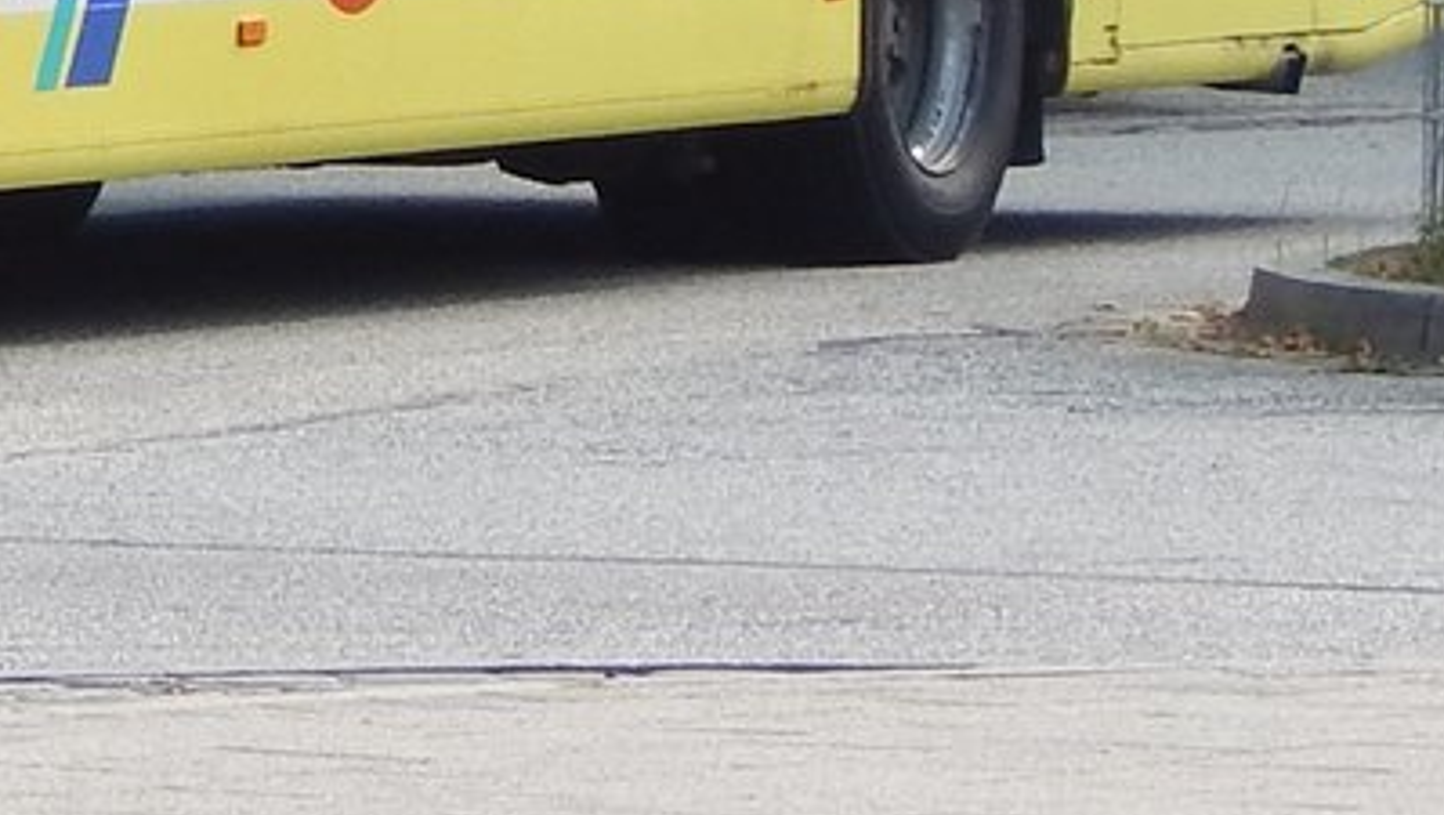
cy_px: -657
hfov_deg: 5.7
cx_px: -554
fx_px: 14290
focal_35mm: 373
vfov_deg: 3.2
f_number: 4.6
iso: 125
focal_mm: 20.5
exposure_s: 1/250
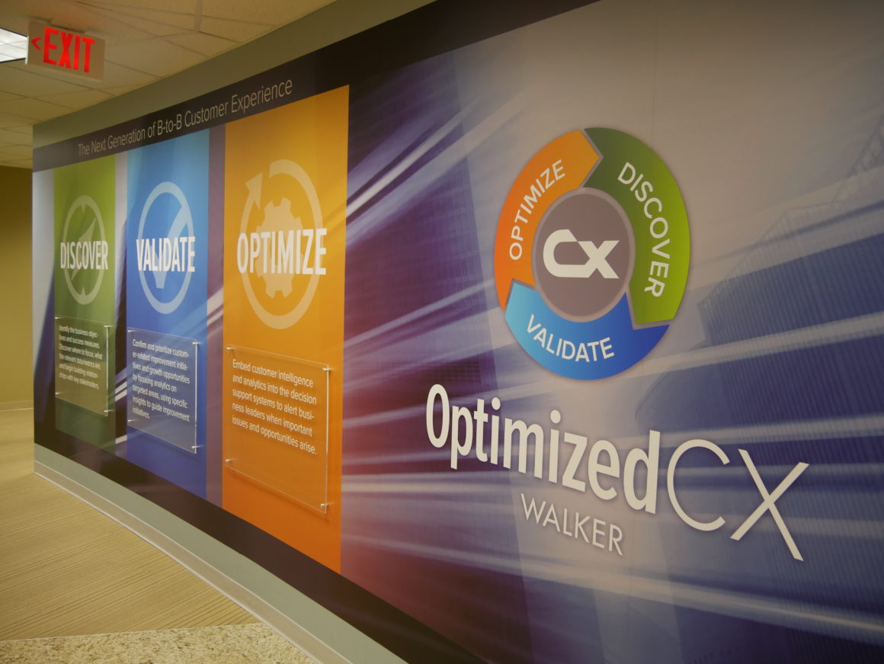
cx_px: 442
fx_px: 715
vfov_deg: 49.8
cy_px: 332
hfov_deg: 63.4
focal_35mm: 28
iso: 640
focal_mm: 14
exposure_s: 1/60
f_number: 3.5
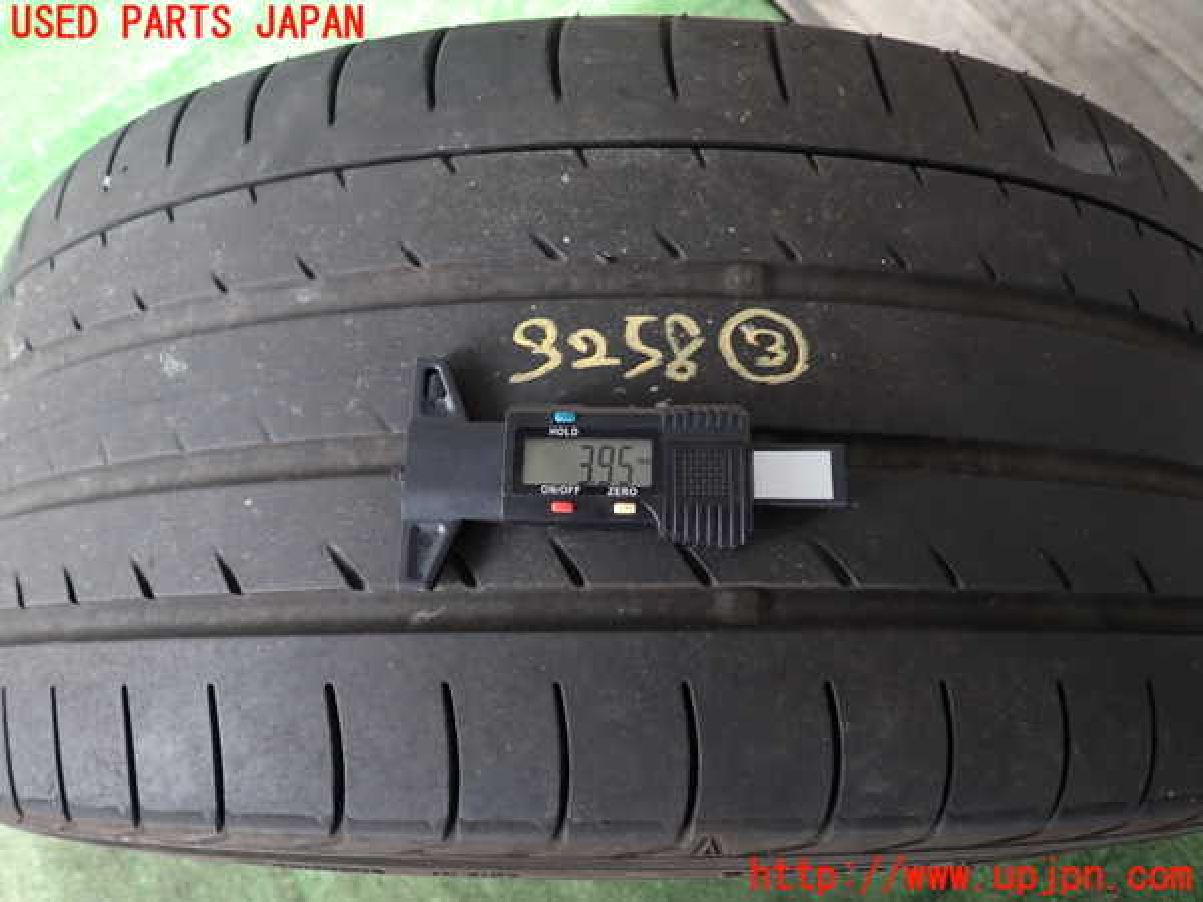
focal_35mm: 25
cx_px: 602
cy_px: 451
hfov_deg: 69.4
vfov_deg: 54.9
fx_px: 869
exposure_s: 1/60
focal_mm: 4.5
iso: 125
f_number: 2
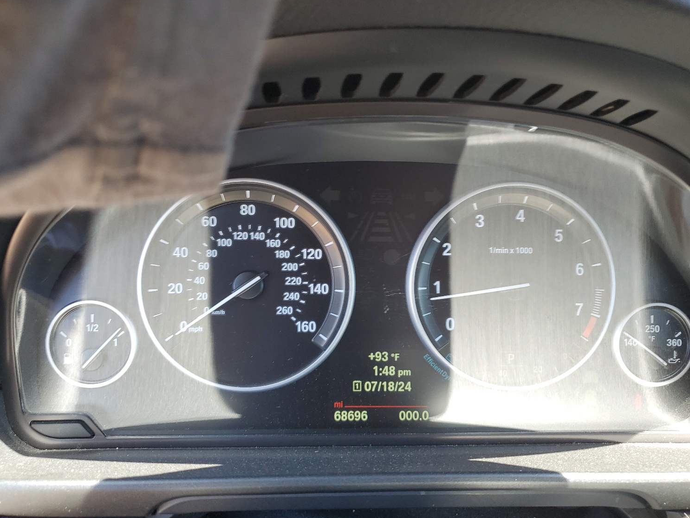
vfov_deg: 49.7
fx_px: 558
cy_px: 267
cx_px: 334
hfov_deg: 63.4
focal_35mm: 28
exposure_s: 1/100
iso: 52
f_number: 1.5
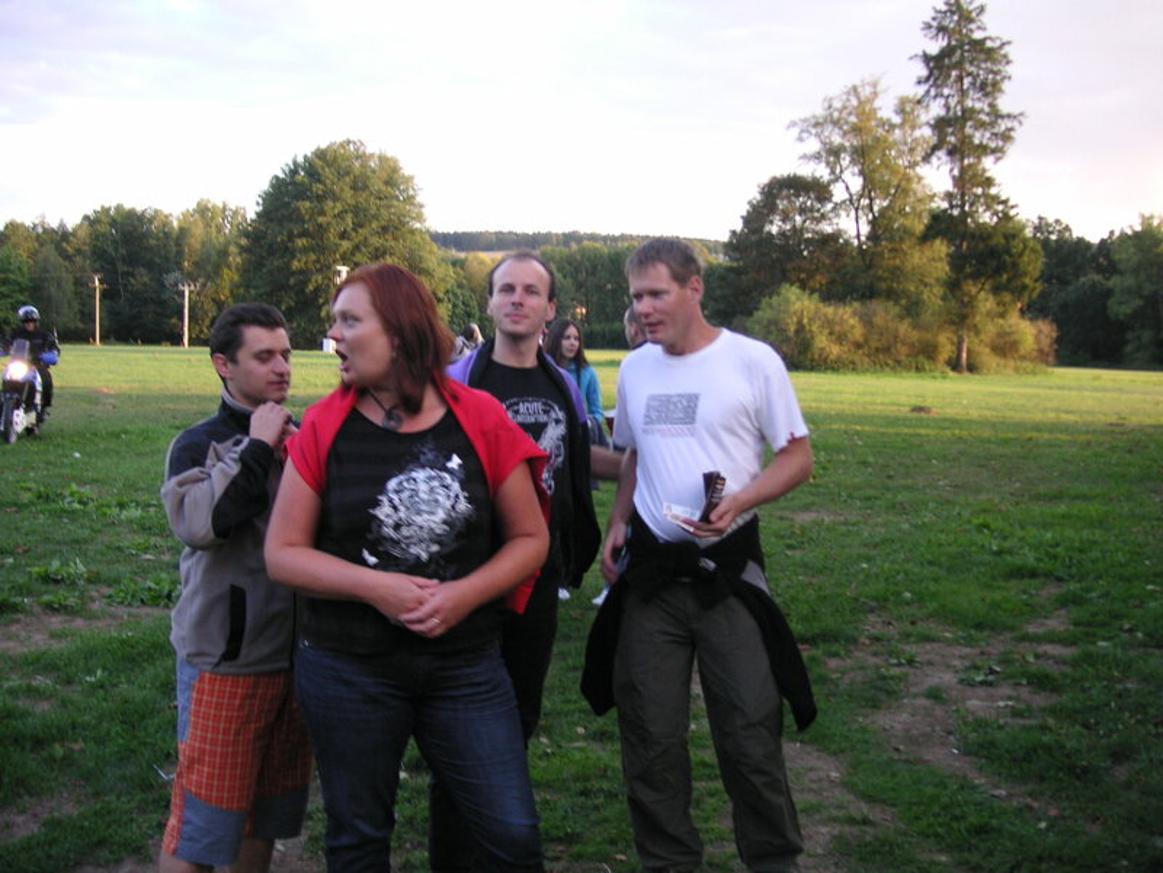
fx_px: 1243
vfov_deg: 38.7
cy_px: 436
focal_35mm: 37
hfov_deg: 50.1
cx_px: 582
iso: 50
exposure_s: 1/45
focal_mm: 6.1
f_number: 2.8
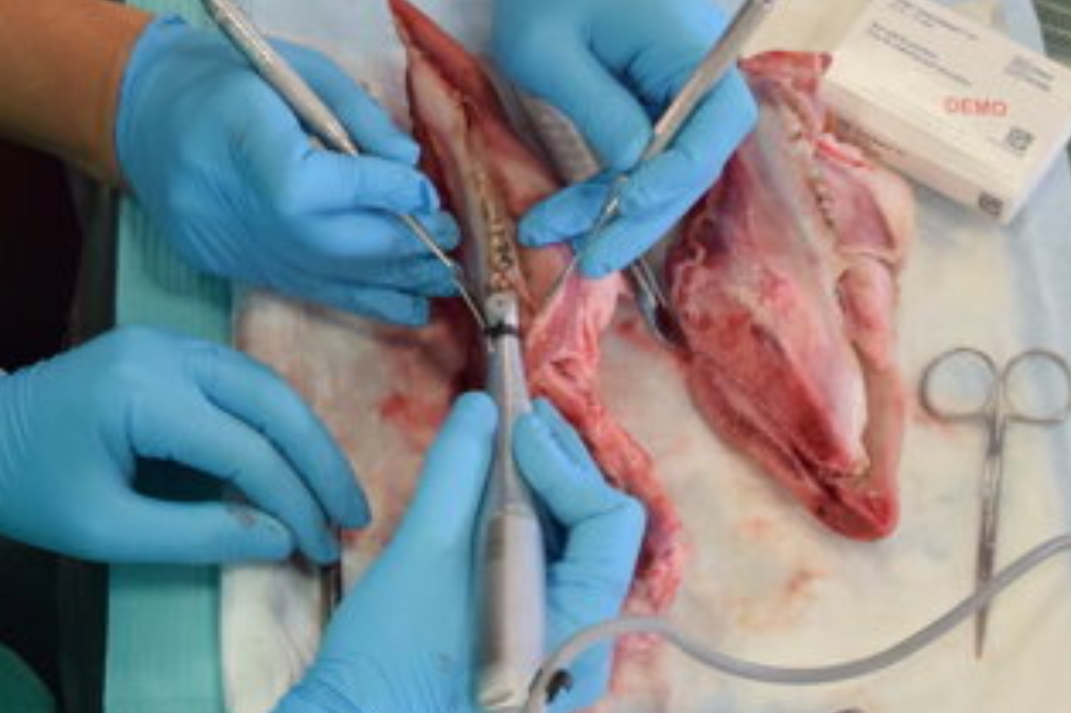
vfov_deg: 15.0
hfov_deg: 22.3
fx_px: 2706
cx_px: 358
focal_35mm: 91
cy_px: 189
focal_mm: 22
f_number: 3.8
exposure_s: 1/200
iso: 1250
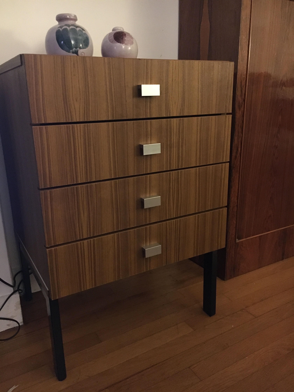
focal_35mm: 29
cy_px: 196
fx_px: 328
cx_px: 147
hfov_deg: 48.2
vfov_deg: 61.7
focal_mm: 4.15
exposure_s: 1/17
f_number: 2.2
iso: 640
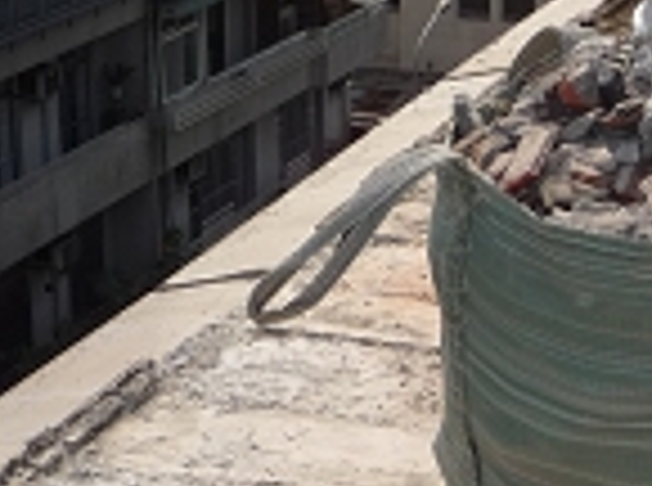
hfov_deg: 17.0
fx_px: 2142
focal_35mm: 114
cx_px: 621
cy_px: 225
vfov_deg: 12.9
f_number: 5
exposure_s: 1/500
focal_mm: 5.2
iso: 100
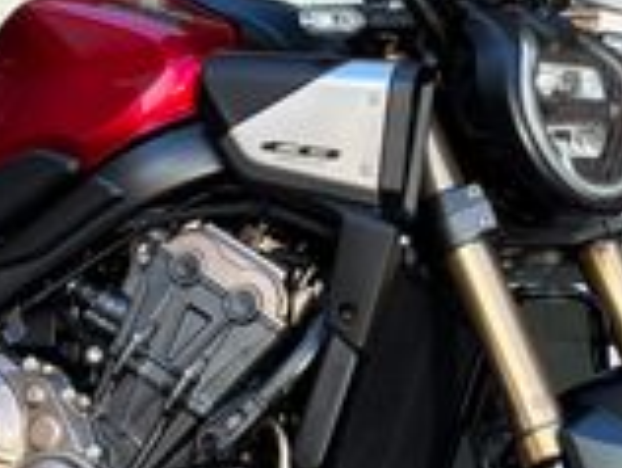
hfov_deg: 18.7
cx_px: 256
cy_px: 248
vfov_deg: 14.1
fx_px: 1890
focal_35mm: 105
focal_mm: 5.96
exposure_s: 1/234
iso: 40
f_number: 1.6
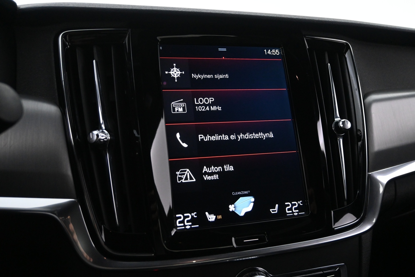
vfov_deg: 41.7
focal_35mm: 32
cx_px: 208
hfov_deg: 59.5
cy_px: 138
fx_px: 363
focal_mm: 21
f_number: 4
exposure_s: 1/50
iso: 3200
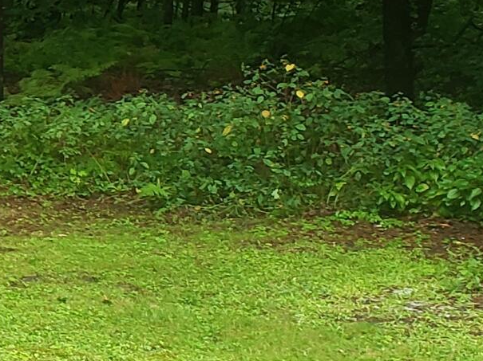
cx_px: -368
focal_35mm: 129
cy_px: 33
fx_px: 1799
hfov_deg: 13.8
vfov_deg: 11.4
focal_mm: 4.3
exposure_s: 1/50
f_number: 2.4
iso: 125
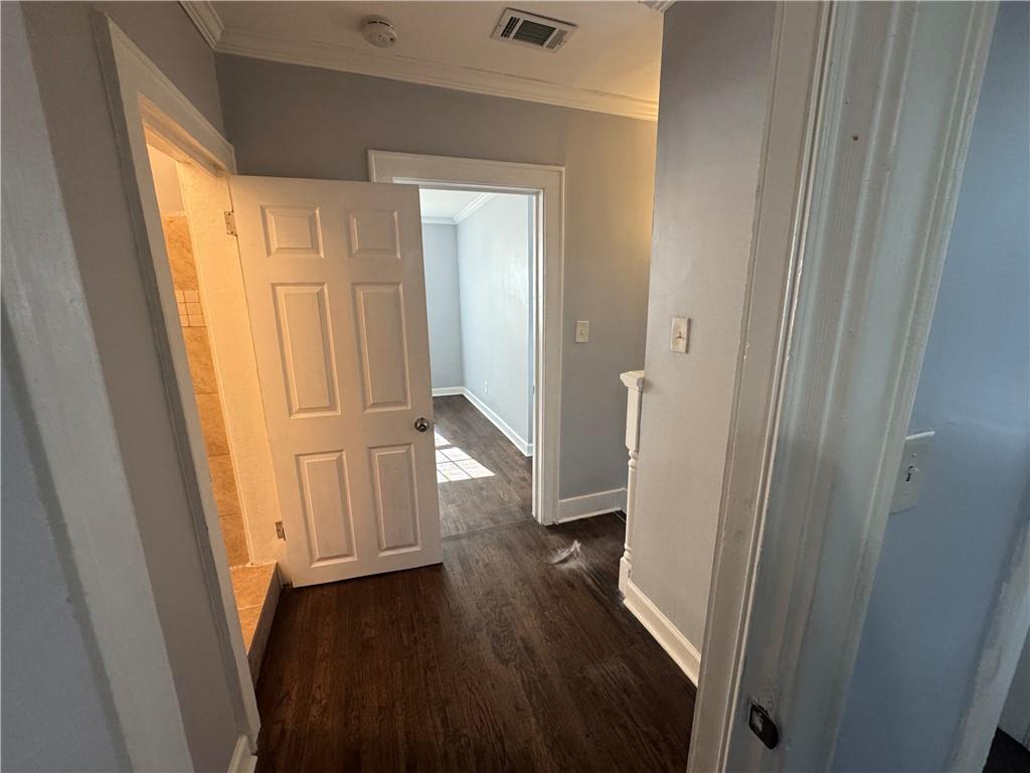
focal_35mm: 14
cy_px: 386
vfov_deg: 85.7
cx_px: 515
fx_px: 417
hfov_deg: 102.1
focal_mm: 2.22
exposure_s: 1/120
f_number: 2.2
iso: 250
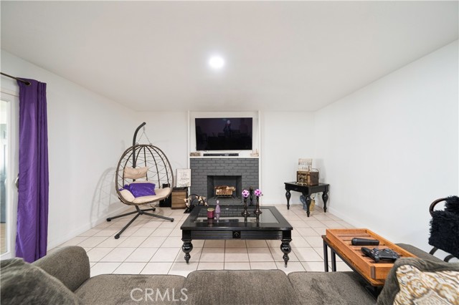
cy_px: 152
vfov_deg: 89.9
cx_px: 230
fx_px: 153
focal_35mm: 12
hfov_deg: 112.6
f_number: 4
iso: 1600
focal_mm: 12
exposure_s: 1/80
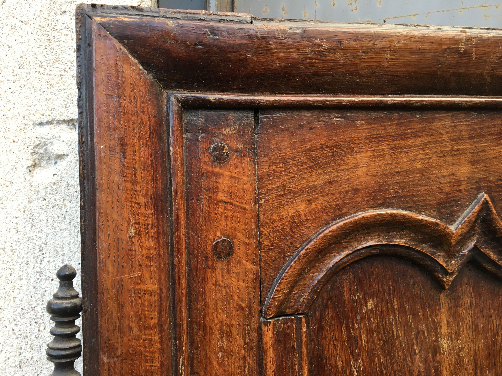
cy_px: 188
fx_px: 421
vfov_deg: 48.2
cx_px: 251
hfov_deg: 61.7
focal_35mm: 29
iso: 25
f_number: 2.2
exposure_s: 1/33
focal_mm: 4.15
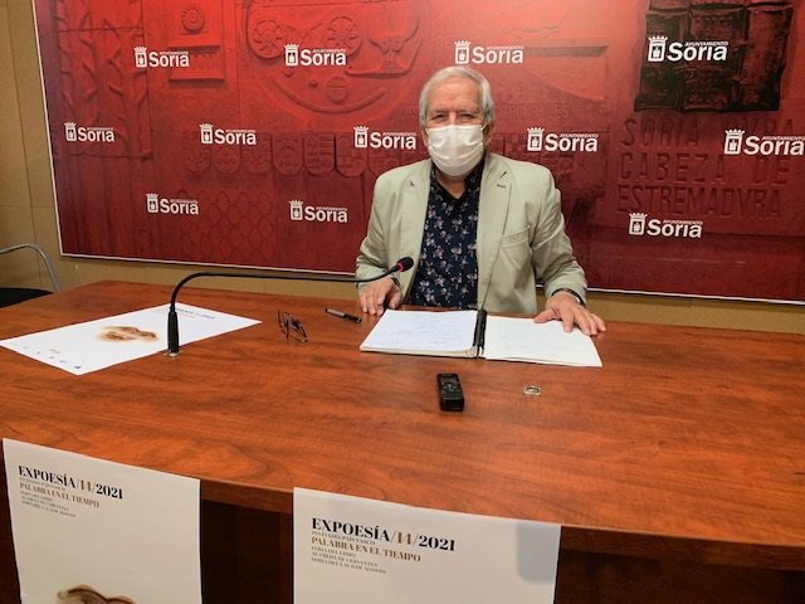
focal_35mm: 26
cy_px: 302
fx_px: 605
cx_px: 402
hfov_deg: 67.3
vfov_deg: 53.1
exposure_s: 1/50
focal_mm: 4.25
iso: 100
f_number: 1.8
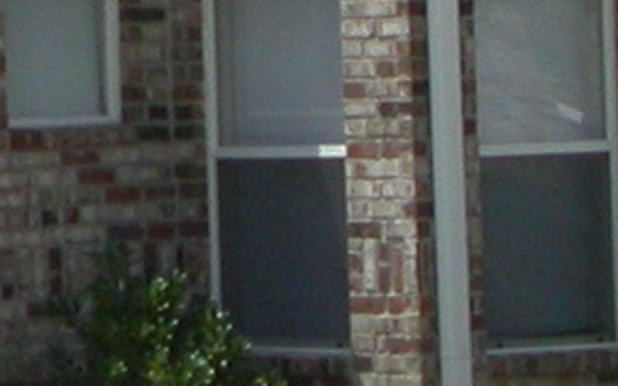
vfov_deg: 2.0
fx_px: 11180
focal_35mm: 664
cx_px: -371
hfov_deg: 3.2
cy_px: -343
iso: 100
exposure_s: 1/478
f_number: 6.8
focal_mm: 18.9
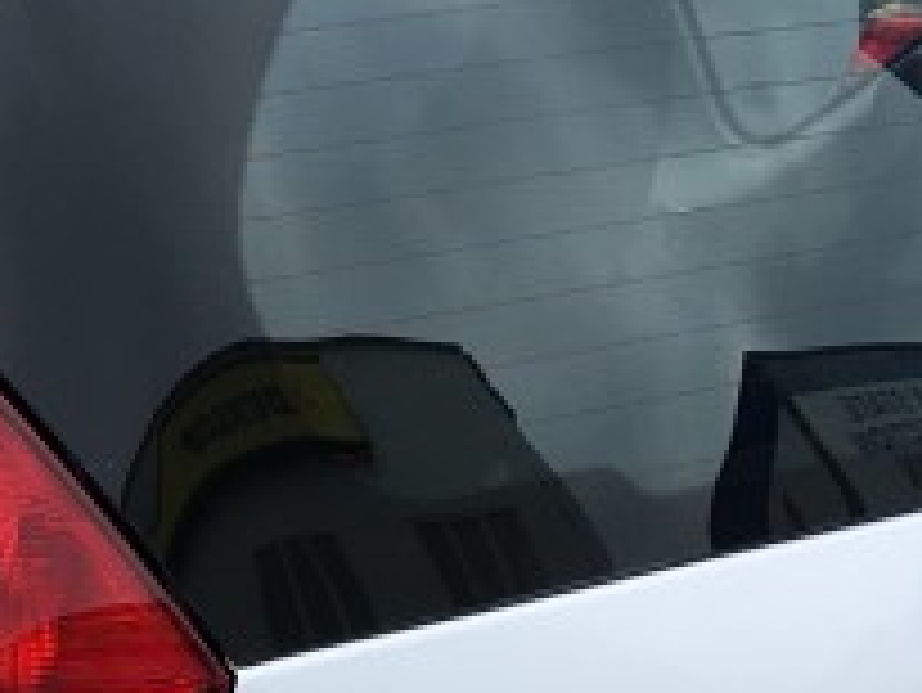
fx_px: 3864
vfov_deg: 9.9
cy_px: 1026
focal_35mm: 145
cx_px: -400
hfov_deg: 13.0
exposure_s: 1/827
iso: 25
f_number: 2.2
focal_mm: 4.15
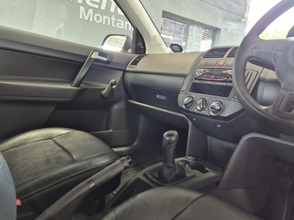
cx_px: 150
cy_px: 111
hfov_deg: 67.3
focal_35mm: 26
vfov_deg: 53.0
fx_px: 221
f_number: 1.8
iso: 400
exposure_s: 1/100
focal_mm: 5.4
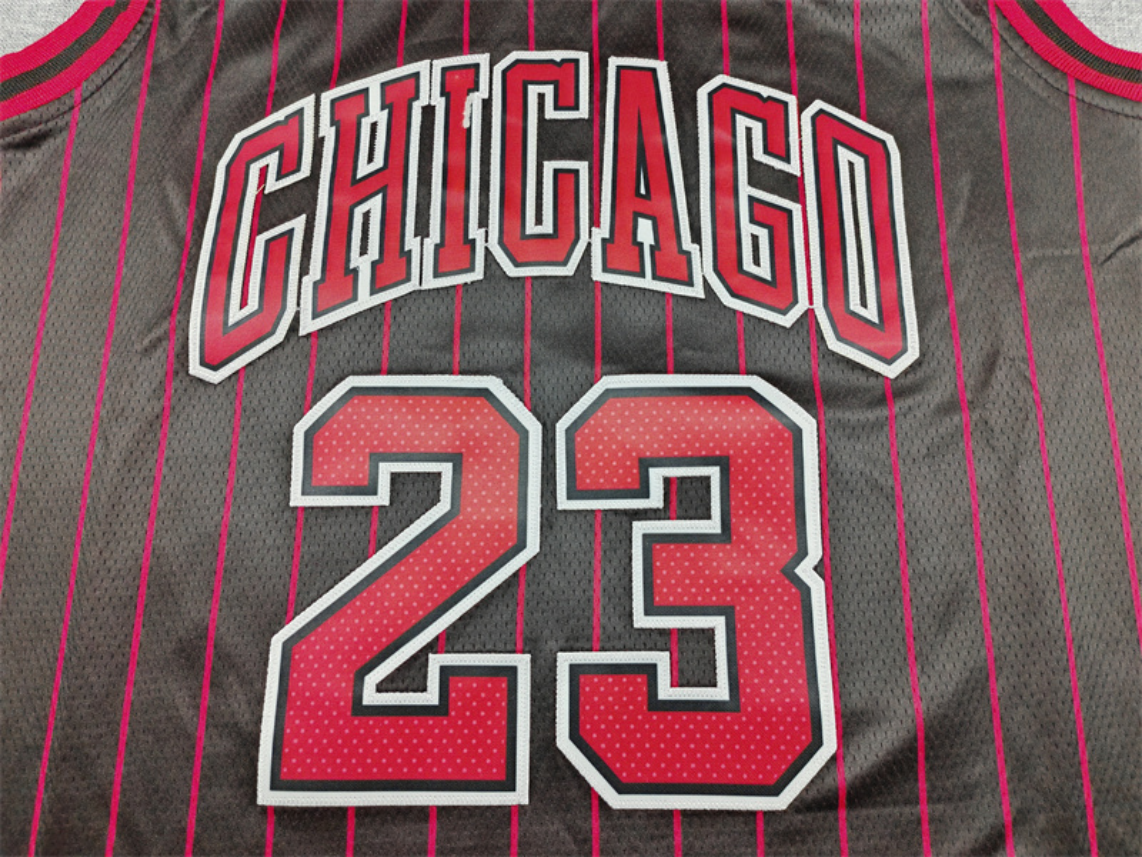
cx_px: 571
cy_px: 428
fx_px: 825
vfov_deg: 54.9
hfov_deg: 69.4
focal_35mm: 25
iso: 100
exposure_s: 1/100
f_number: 1.9
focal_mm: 5.3
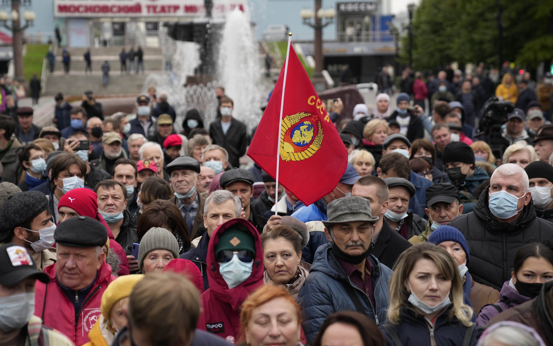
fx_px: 1221
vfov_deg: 16.1
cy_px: 160
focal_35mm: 81
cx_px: 246
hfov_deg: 25.5
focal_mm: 70
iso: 400
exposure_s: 1/1000
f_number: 2.8
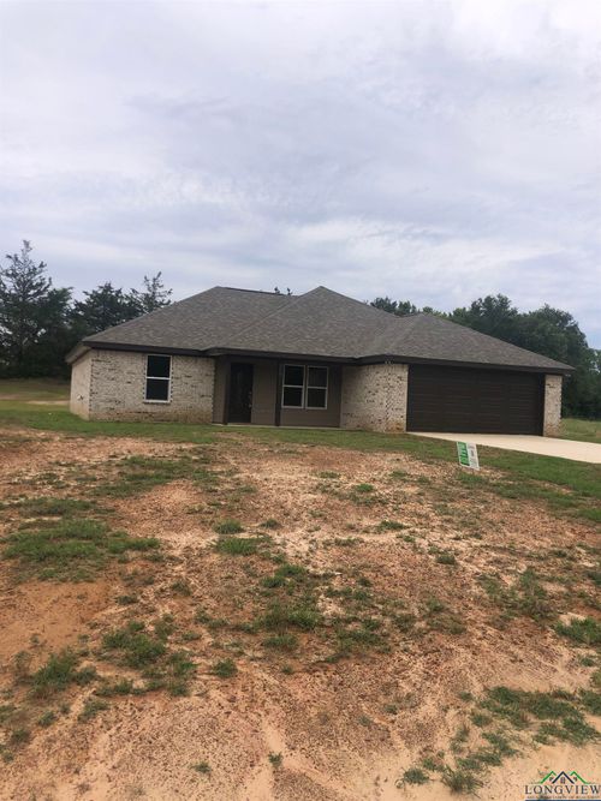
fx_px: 648
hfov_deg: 49.7
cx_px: 300
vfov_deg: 63.5
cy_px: 400
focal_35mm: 28
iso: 20
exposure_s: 1/2667
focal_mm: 3.99
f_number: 1.8
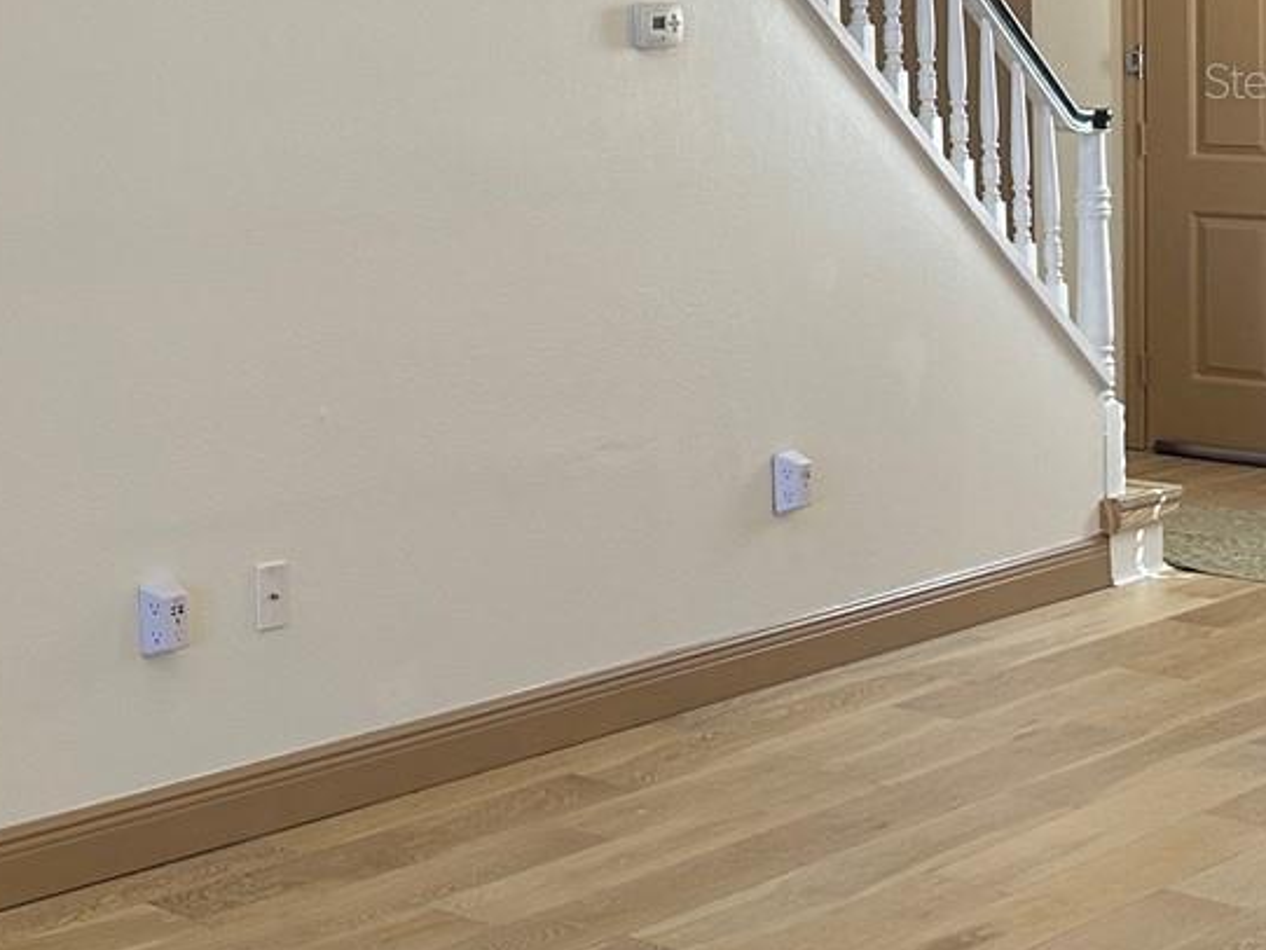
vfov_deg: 20.3
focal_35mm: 71
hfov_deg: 23.6
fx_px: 2597
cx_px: -447
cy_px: 80
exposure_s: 1/120
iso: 125
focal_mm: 6.86
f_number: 1.78
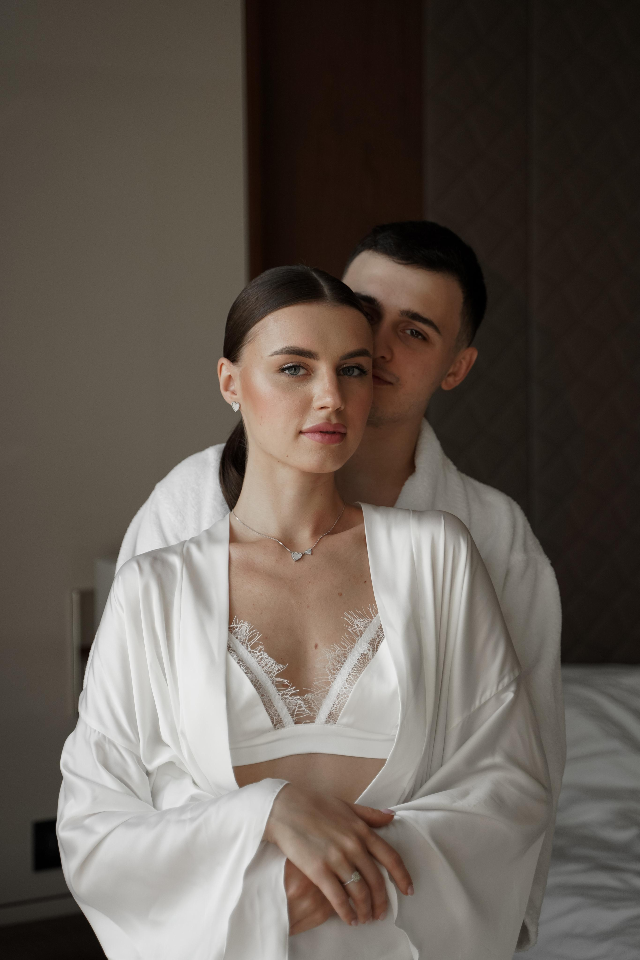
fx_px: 1520
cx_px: 320
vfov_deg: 35.1
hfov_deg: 23.8
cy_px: 480
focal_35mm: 57
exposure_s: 1/1000
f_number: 2.8
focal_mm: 57
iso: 640
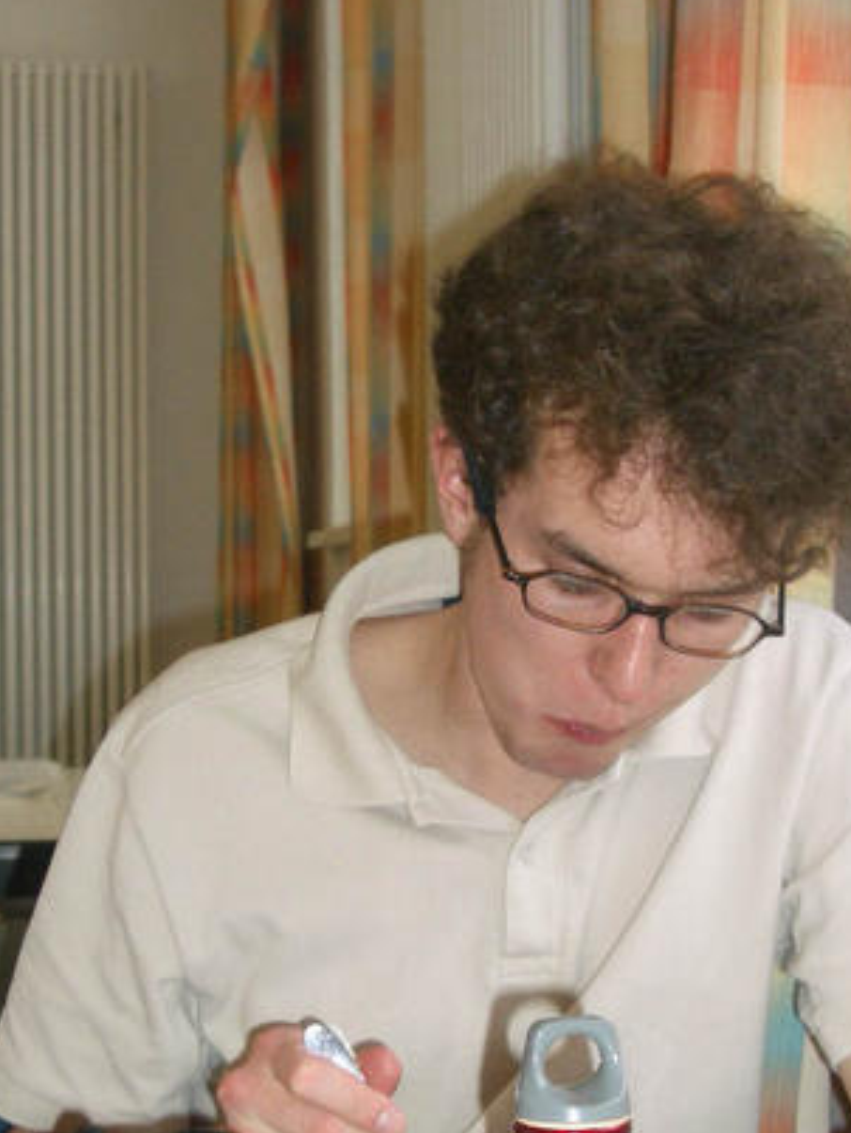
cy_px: 707
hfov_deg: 18.9
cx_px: 462
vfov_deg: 24.9
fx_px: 2554
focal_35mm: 78
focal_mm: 8.2
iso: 100
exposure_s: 1/60
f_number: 3.1
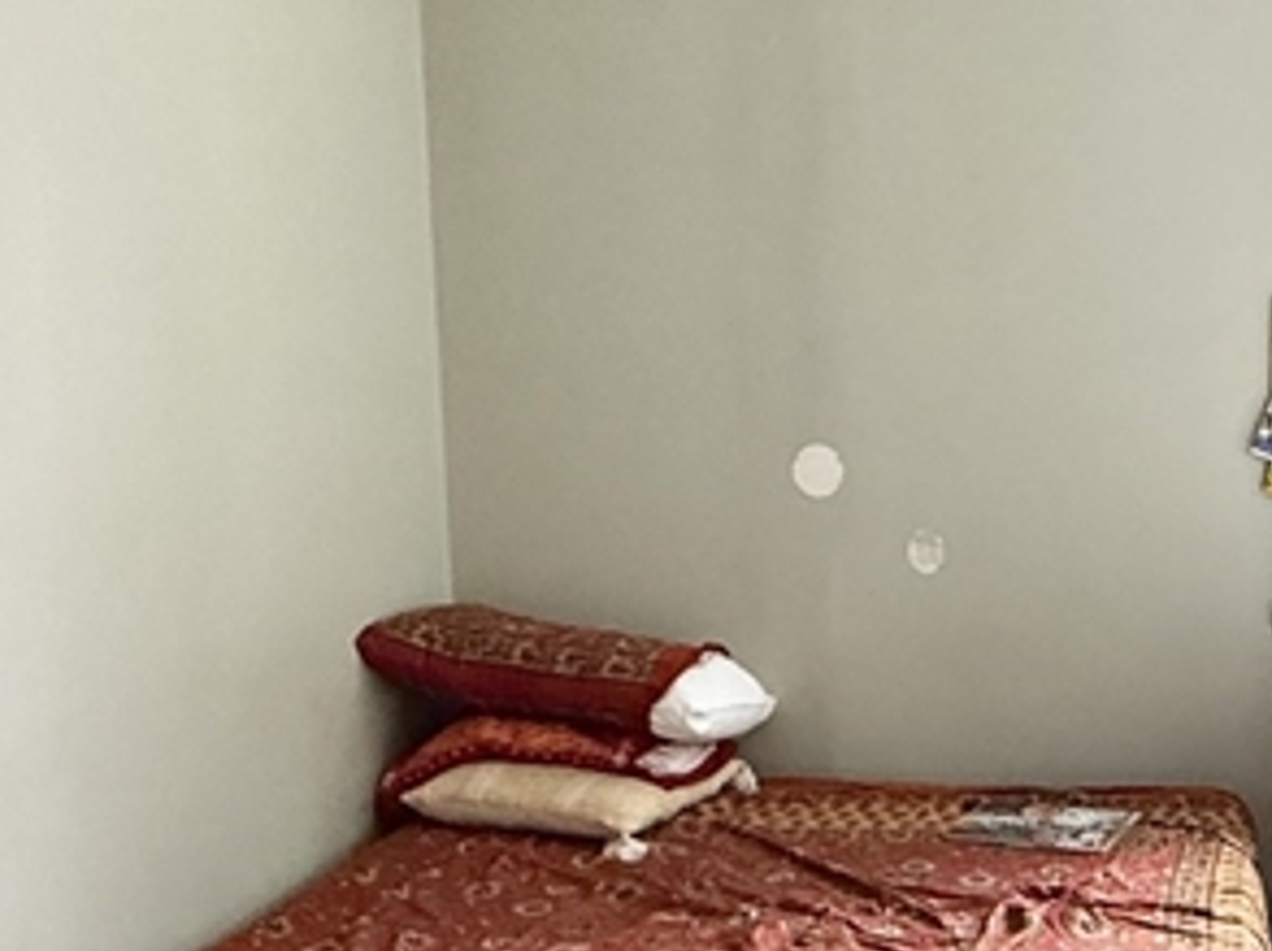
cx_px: 1155
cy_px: 595
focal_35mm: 49
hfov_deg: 36.4
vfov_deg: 29.5
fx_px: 1798
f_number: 2.2
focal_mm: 2.22
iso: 640
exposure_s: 1/60
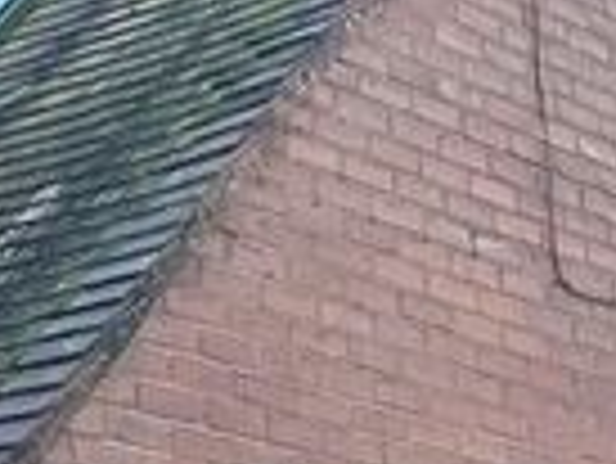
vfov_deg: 11.2
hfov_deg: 13.2
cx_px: -526
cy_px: 200
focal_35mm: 133
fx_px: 2369
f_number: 1.6
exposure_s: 1/2545
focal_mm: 5.1
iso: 32
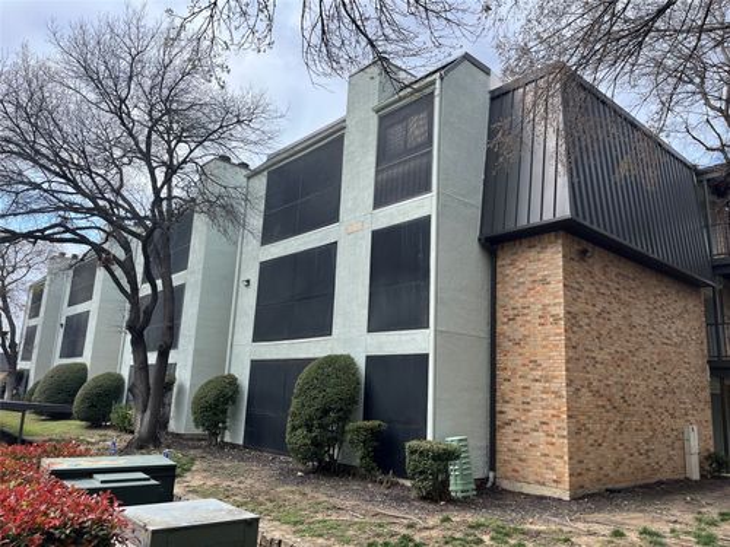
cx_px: 365
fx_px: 548
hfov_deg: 67.3
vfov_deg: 53.1
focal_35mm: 26
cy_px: 274
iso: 50
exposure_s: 1/1279
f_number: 1.6
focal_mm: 5.1
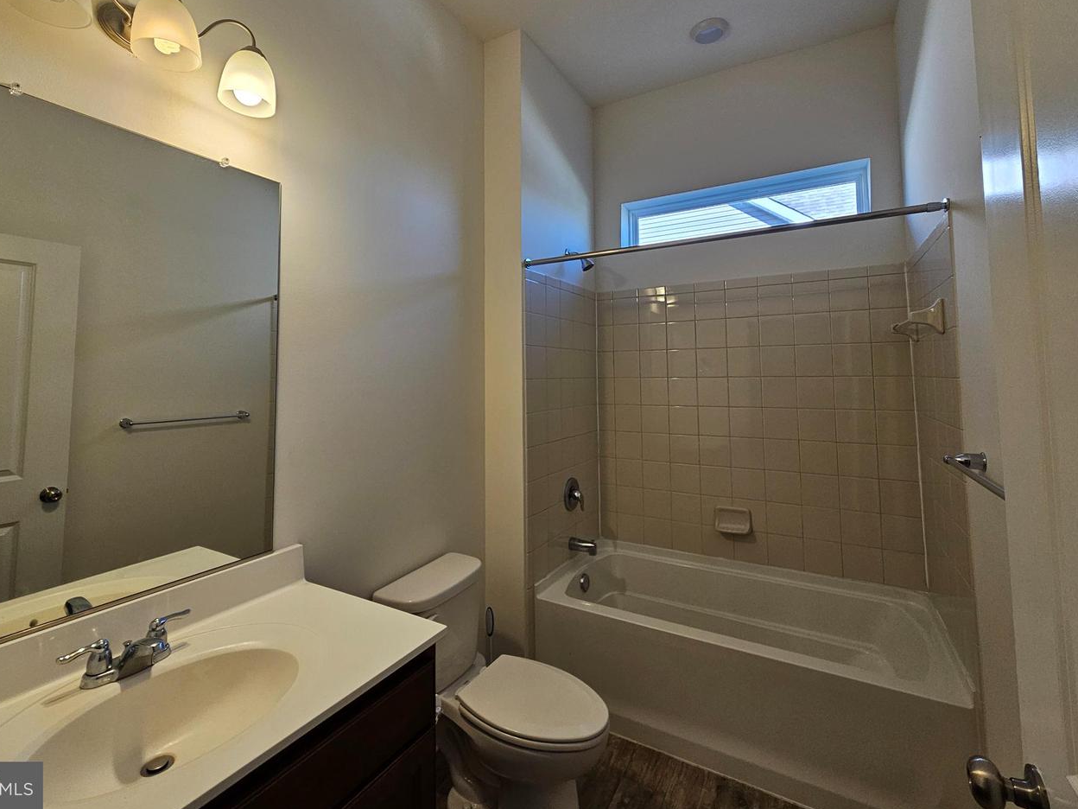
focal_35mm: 15
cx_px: 513
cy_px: 345
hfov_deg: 98.1
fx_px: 467
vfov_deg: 81.2
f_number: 2.2
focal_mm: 2.2
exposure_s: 1/120
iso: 80
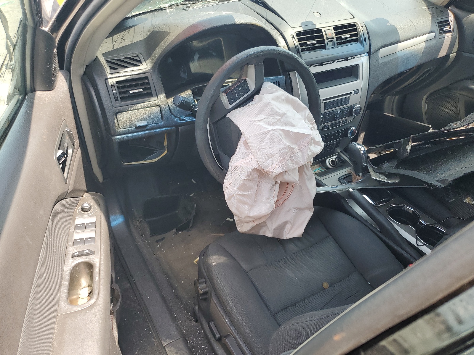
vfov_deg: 53.1
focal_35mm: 26
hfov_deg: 67.3
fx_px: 356
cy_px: 178
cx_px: 237
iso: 50
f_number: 1.5
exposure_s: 1/278
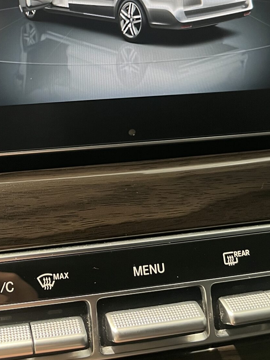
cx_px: 69
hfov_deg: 24.2
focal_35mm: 60
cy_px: 38
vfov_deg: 30.8
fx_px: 624
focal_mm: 5.1
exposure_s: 1/53
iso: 80
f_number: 1.6
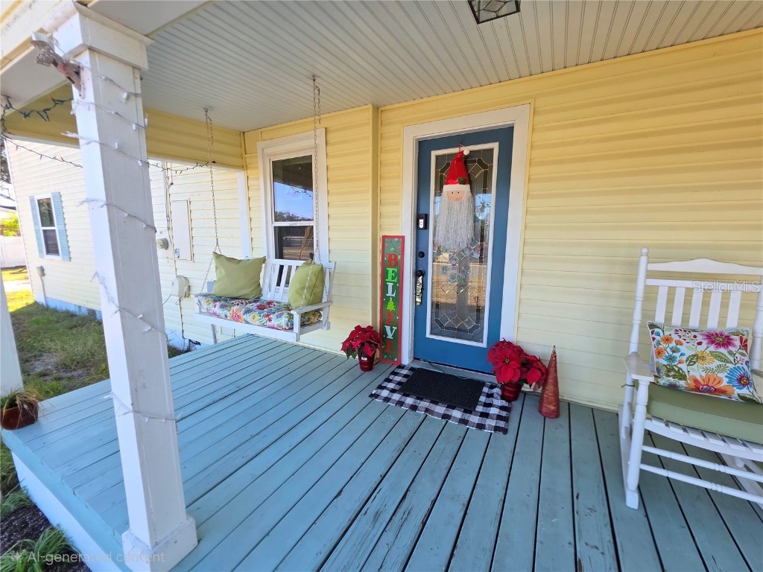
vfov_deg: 89.9
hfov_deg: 106.2
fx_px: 287
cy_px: 286
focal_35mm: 13
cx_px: 382
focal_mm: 2.2
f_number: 1.9
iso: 40
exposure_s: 1/256
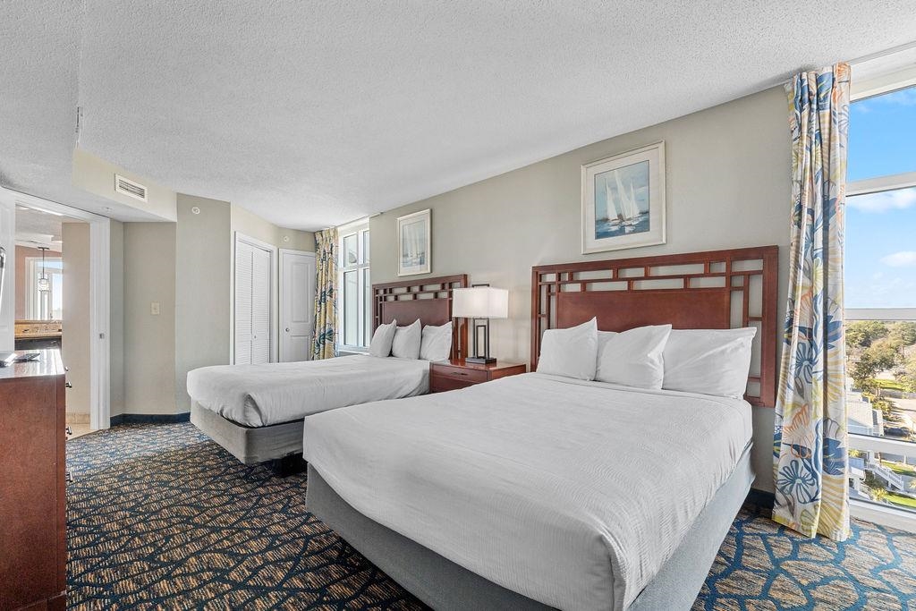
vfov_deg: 77.3
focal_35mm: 15
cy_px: 306
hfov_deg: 100.4
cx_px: 458
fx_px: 382
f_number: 7.1
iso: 500
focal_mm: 10
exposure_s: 1/15
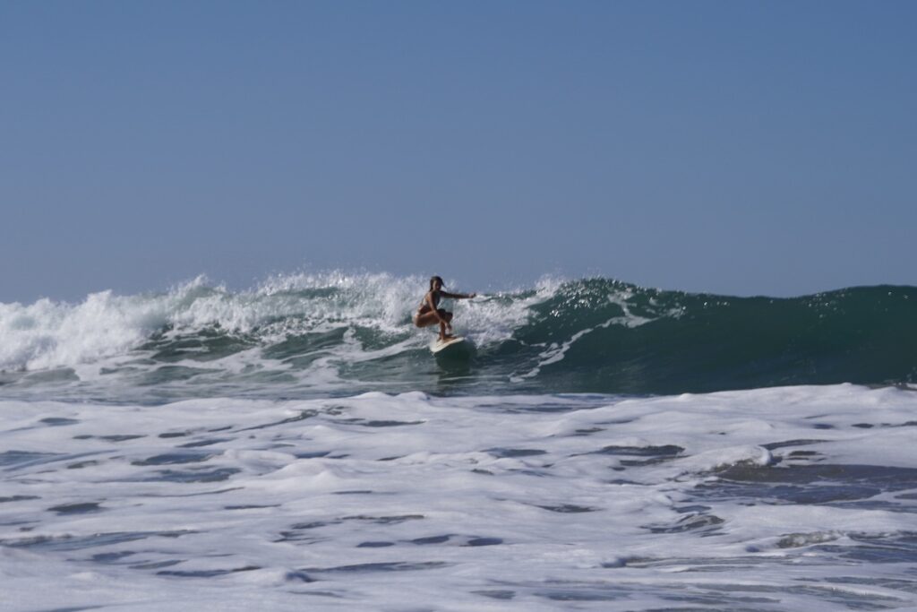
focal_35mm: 84
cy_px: 306
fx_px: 2140
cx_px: 458
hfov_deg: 24.2
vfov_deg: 16.3
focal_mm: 56
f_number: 6.3
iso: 100
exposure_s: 1/1250
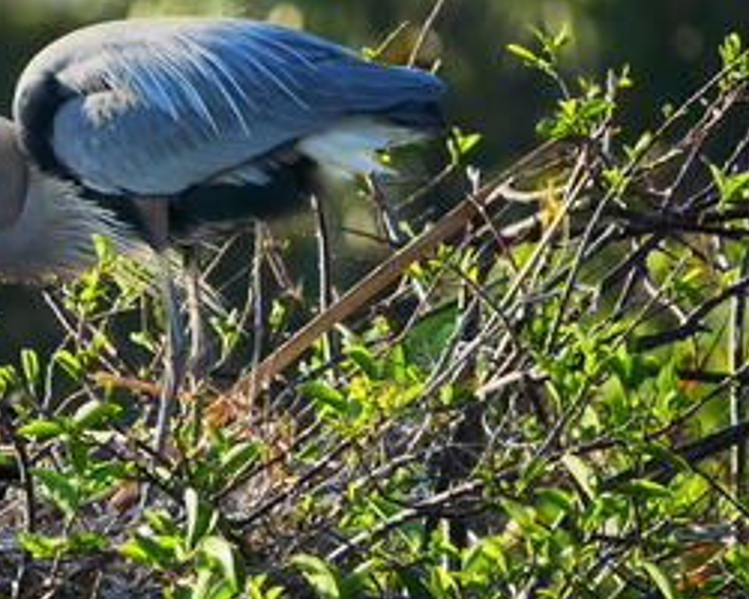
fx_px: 23387
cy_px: 120
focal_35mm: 1055
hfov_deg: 1.8
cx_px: 153
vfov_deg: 1.5
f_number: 5.6
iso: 250
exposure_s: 1/640
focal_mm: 300
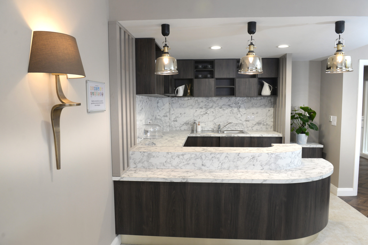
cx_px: 184
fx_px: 245
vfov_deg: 53.1
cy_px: 122
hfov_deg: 73.7
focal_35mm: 24
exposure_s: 1/40
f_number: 6.3
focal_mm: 24
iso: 500
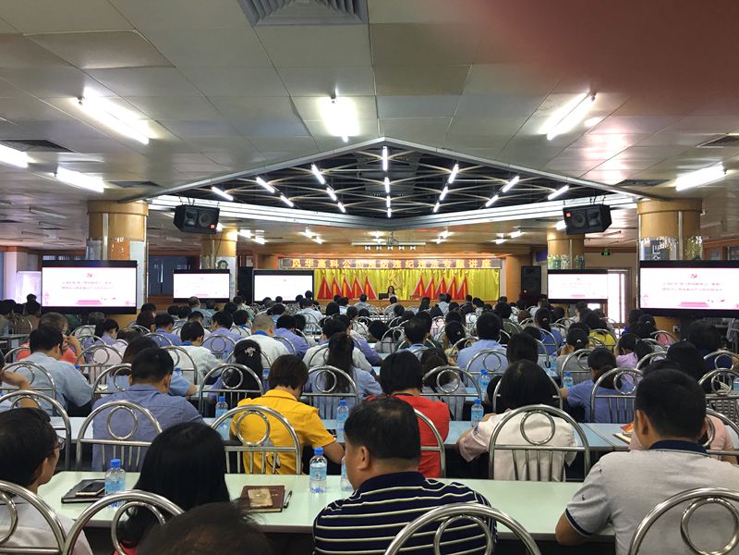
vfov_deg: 48.2
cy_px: 278
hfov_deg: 61.7
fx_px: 619
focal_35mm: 29
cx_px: 370
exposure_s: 1/17
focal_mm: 4.15
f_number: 2.2
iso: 40
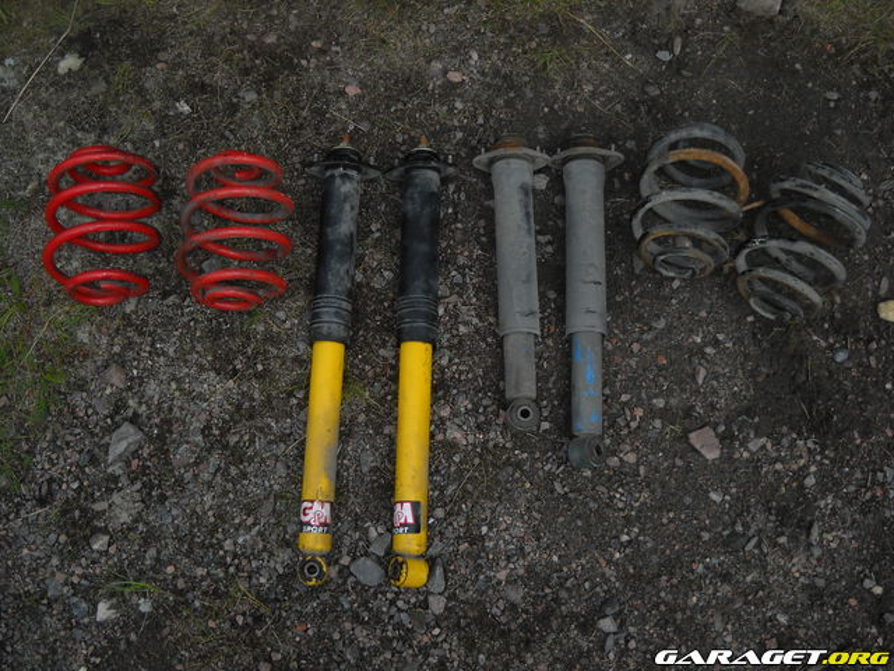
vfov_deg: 35.1
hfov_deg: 45.8
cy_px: 336
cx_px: 447
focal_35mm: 41
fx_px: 1059
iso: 64
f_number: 3.1
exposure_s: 1/369
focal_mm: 6.72
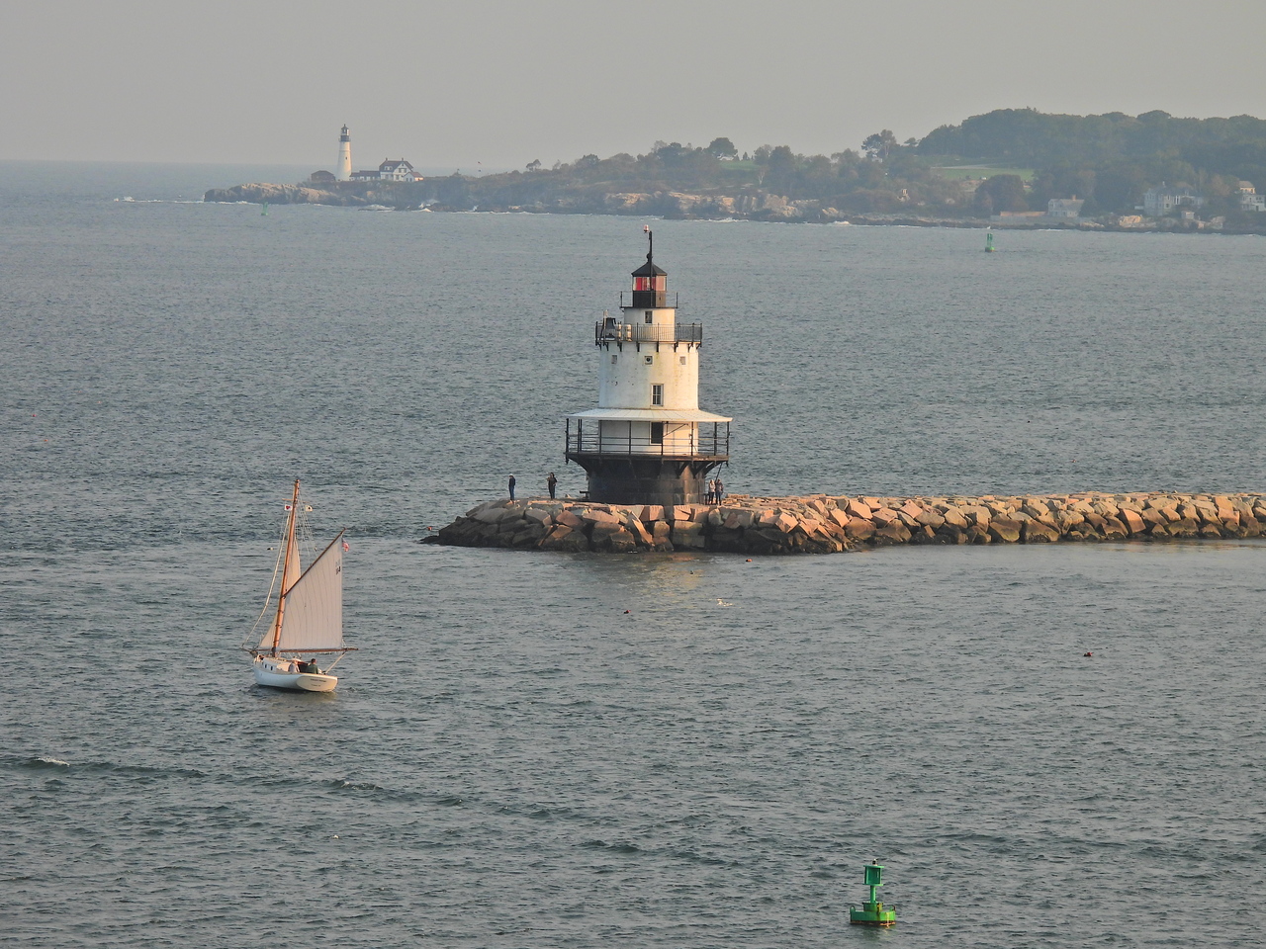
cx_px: 633
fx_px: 9509
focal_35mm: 260
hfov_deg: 7.6
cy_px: 474
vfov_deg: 5.7
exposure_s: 1/500
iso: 100
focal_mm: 46.4
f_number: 4.5
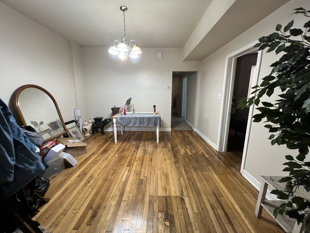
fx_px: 116
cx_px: 155
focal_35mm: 13
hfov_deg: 106.2
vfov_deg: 89.9
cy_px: 116
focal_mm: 1.57
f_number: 1.8
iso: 250
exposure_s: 1/60
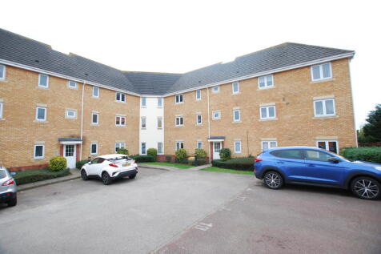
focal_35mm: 15
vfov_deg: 77.3
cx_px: 190
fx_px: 159
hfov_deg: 100.4
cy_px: 127
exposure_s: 1/40
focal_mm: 10
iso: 100
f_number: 3.5
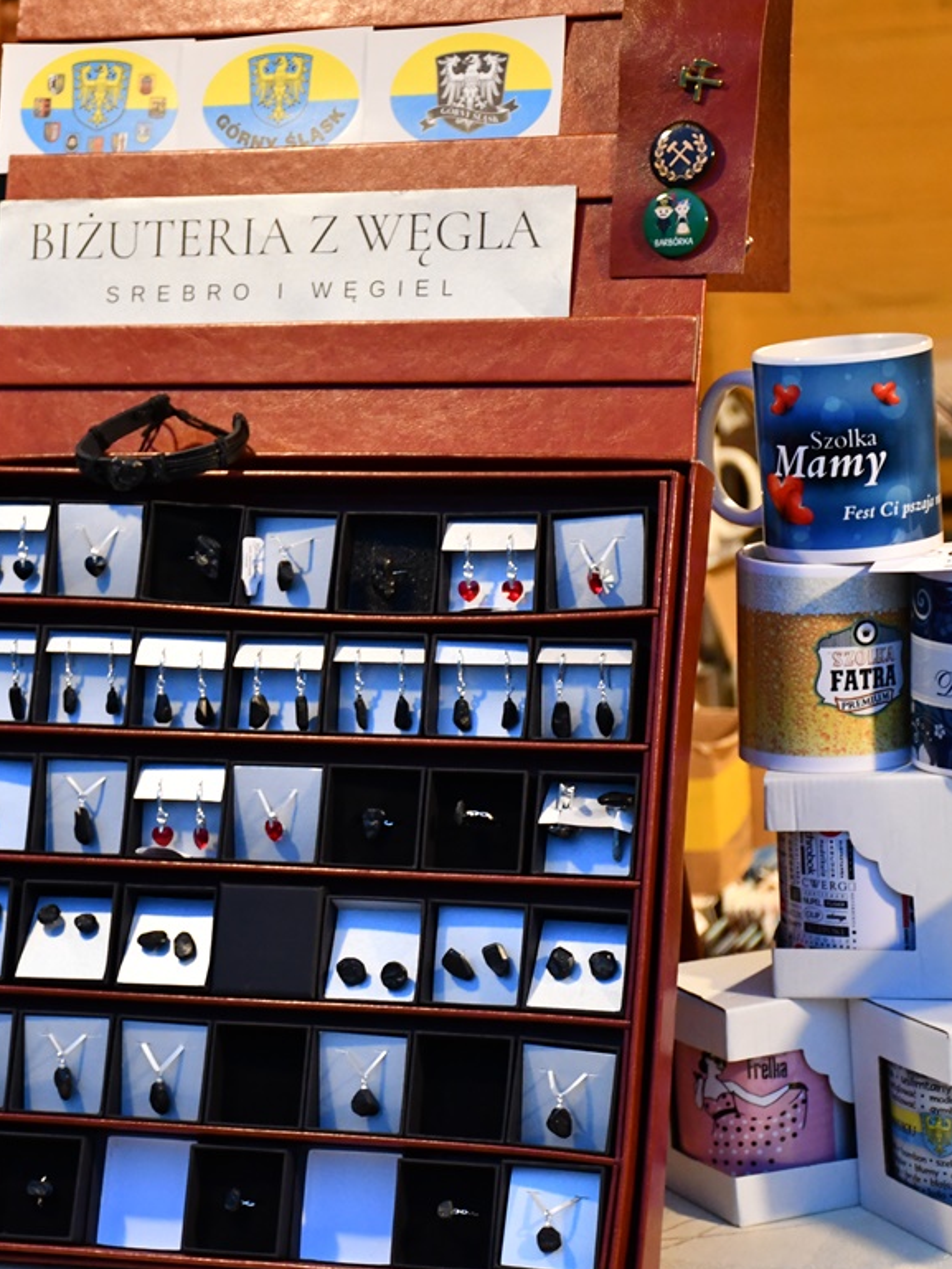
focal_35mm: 117
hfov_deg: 12.7
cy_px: 630
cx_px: 348
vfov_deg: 16.8
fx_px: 4289
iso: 2800
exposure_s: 1/125
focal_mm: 52
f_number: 4.8
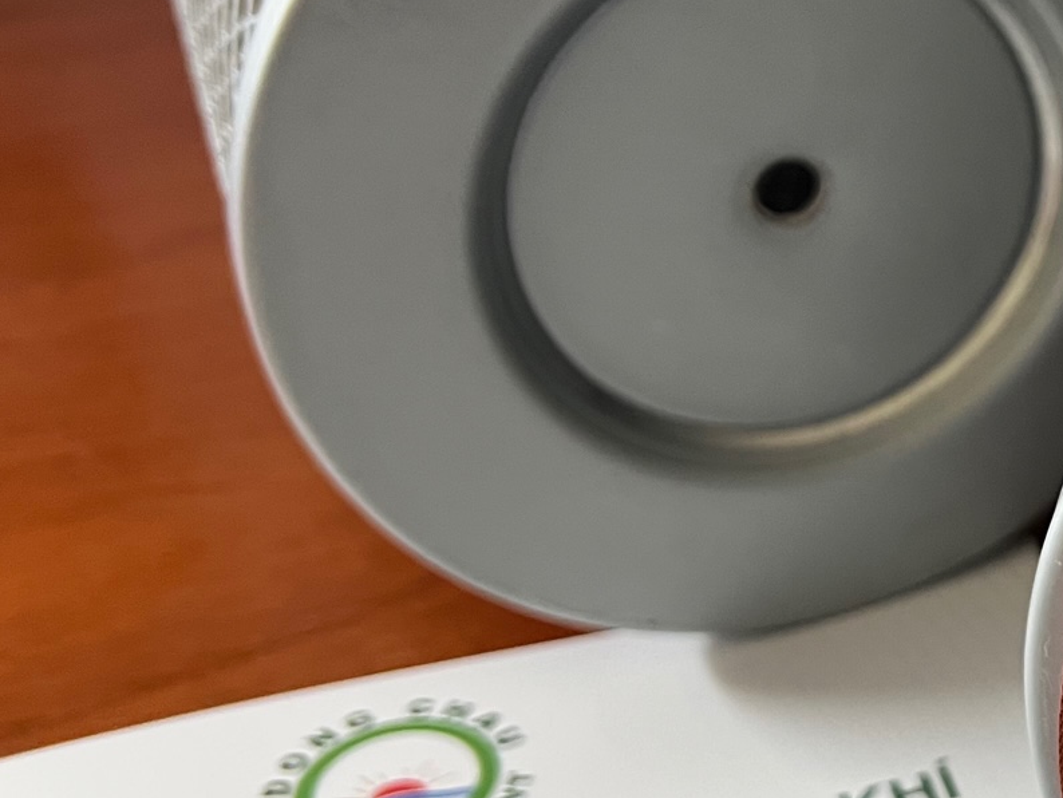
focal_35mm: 66
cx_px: 1296
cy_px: 379
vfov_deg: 22.3
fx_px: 2027
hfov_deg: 26.0
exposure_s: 1/50
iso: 250
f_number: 1.5
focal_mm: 5.7
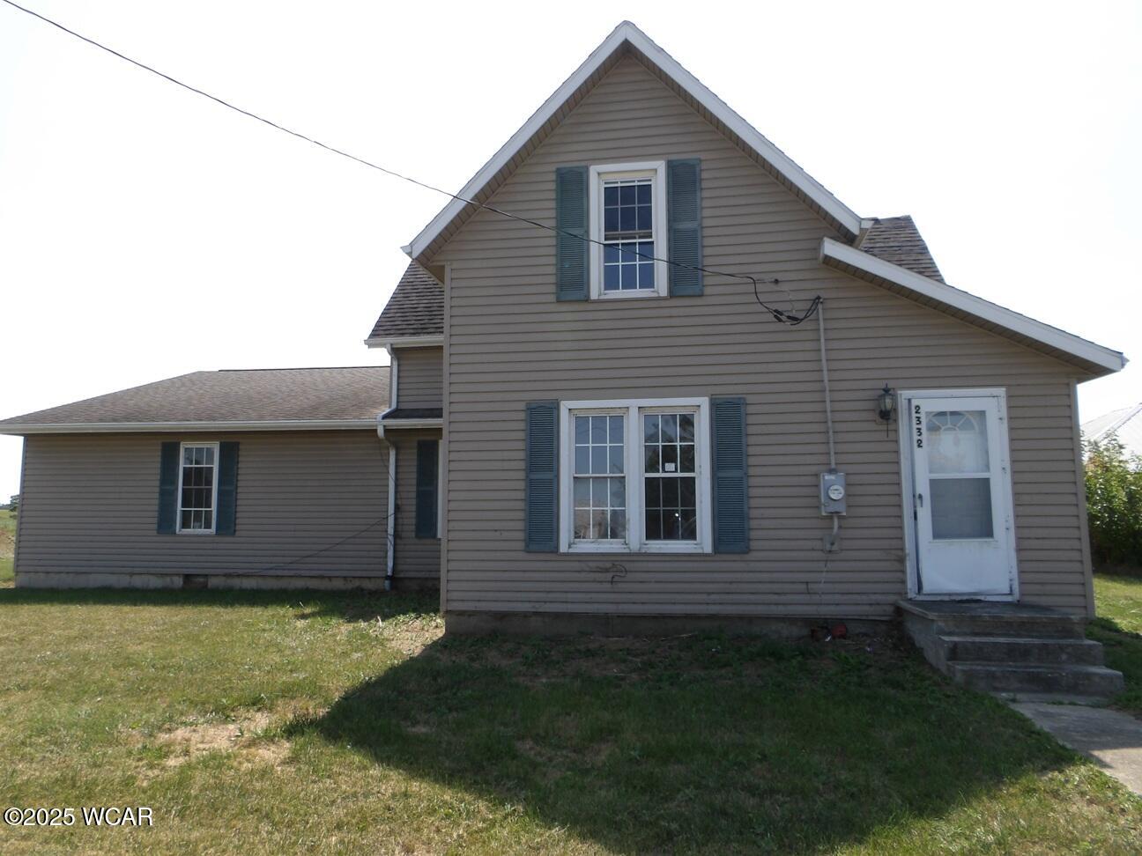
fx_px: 759
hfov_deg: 73.9
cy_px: 428
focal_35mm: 23
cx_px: 571
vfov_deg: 58.9
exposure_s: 1/419
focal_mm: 4.2
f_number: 4.1
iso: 100
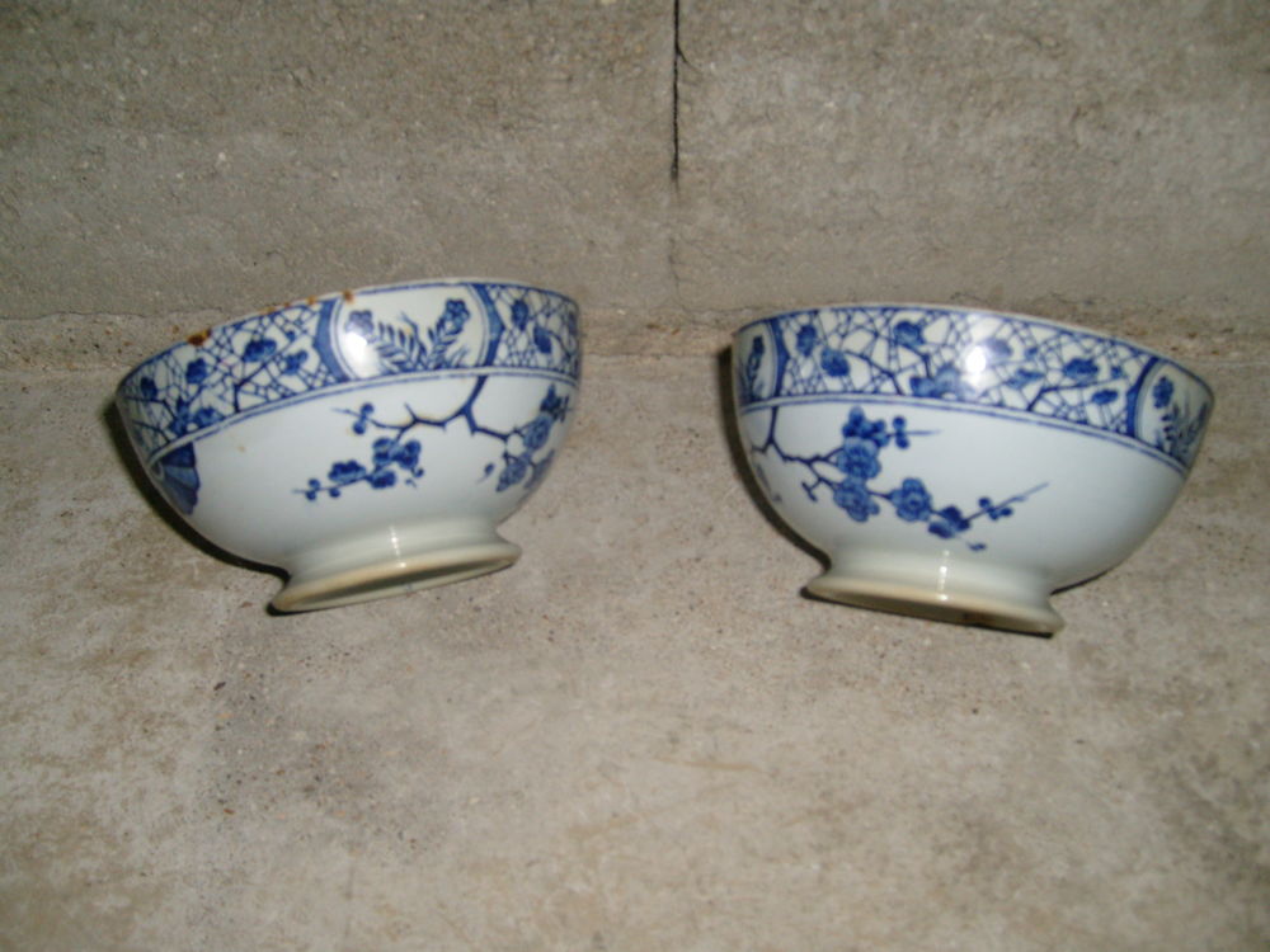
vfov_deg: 40.7
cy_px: 476
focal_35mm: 35
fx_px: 1284
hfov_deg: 52.6
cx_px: 635
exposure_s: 1/45
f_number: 2.8
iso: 100
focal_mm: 5.8
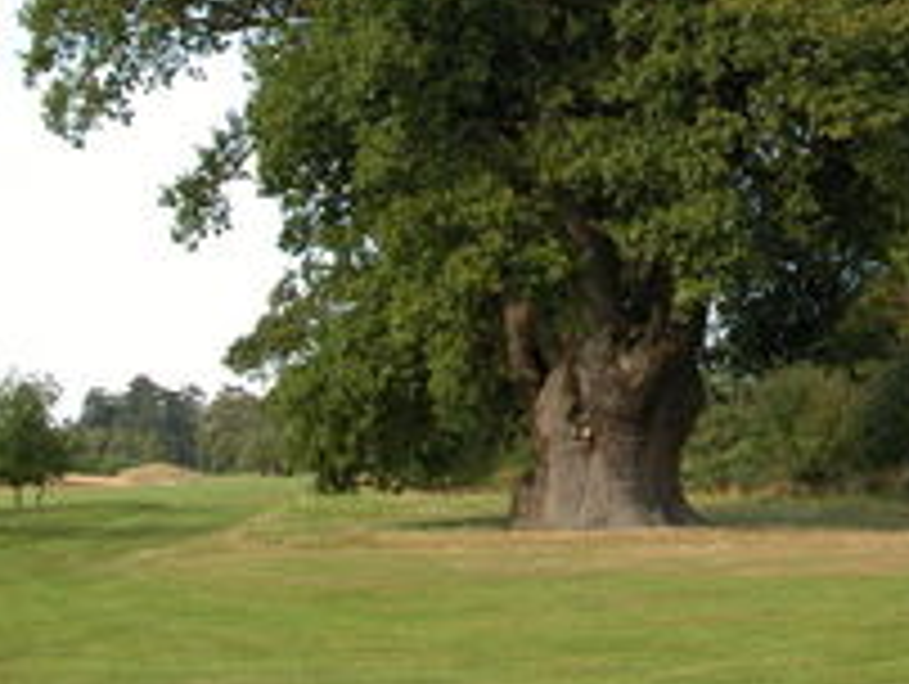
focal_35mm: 97
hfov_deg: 20.1
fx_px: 2550
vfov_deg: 15.1
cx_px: 608
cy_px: 36
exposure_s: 1/182
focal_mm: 12.7
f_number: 4.8
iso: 100
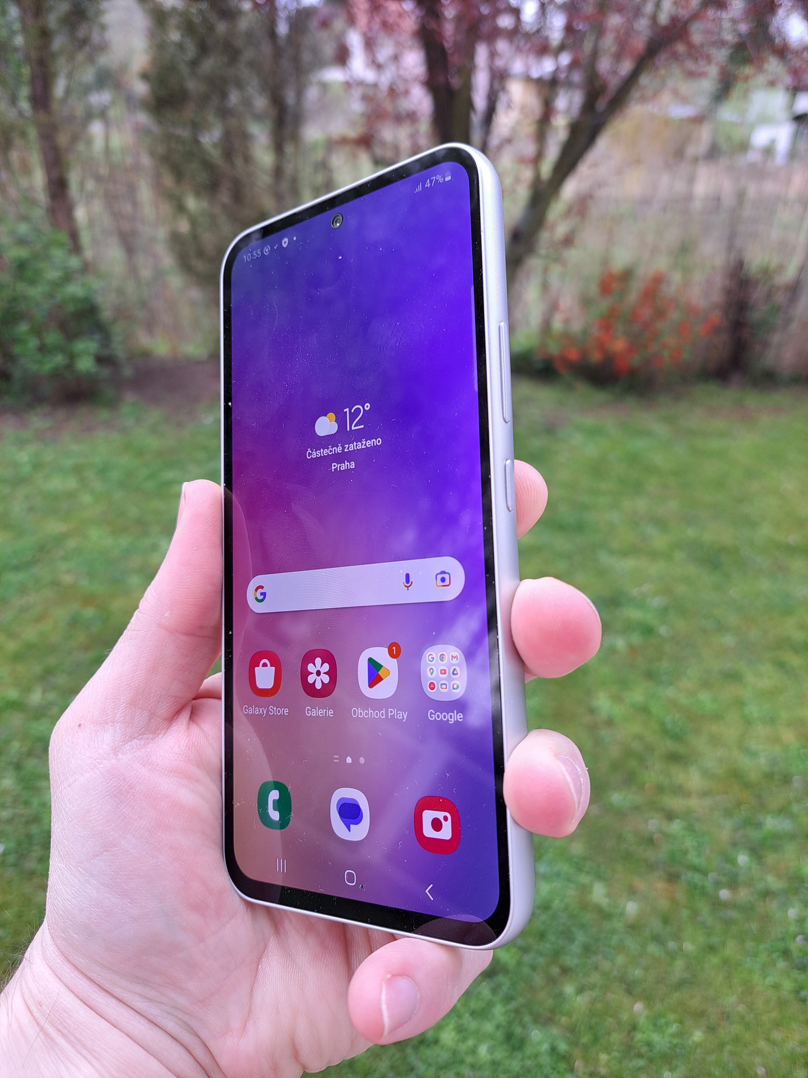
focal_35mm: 24
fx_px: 747
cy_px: 539
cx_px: 404
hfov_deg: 56.8
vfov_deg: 71.6
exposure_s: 1/123
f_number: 1.8
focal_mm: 5.23
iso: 50
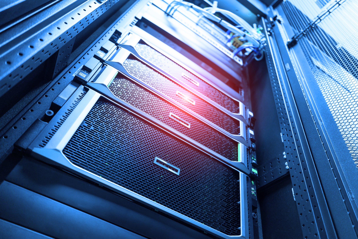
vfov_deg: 53.1
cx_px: 179
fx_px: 239
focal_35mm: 24
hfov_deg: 73.7
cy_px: 120
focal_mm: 24
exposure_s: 1/25
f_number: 2.8
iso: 500
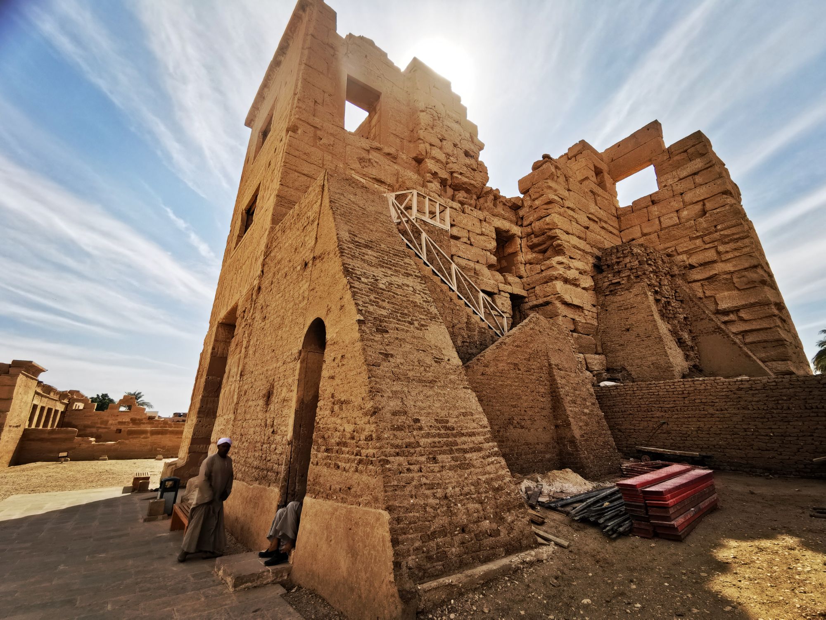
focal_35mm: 16
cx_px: 413
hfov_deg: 94.5
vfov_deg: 78.1
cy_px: 310
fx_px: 382
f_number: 2.2
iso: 50
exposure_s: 1/2500
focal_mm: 2.35
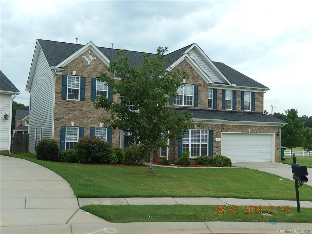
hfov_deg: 45.8
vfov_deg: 35.1
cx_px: 156
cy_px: 117
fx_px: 370
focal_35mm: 41
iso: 125
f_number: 4.2
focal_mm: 7.3
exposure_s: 1/500
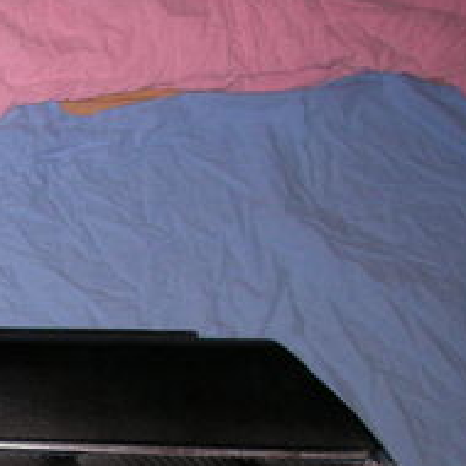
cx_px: -285
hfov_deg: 14.2
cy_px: 556
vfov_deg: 14.9
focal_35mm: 113
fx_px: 1721
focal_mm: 6.3
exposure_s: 1/30
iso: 100
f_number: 3.3
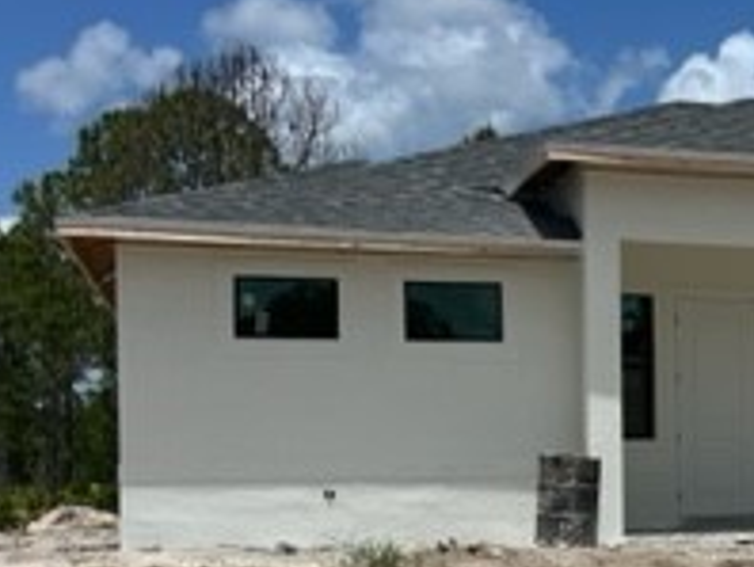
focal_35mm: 84
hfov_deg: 20.3
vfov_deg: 17.4
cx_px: 1097
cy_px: 464
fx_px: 1832
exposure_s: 1/9901
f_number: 1.6
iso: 50
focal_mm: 5.1
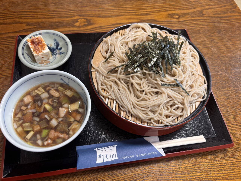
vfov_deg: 53.1
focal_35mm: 26
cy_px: 90
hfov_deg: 67.3
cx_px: 120
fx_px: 181
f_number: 1.6
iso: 250
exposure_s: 1/50
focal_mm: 5.96
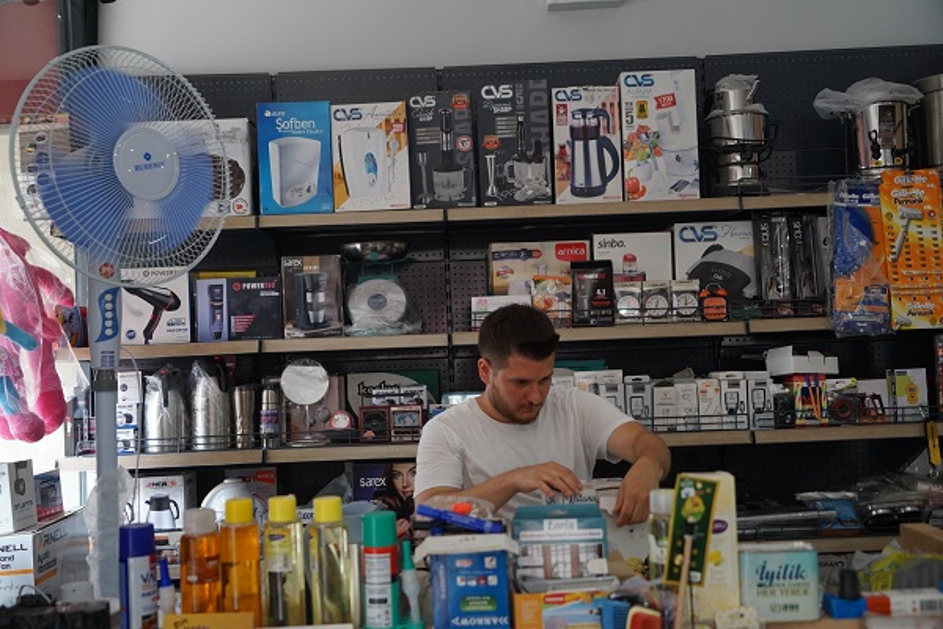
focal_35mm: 37
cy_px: 314
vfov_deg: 35.9
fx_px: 969
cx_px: 472
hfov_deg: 51.9
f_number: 4
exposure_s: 1/160
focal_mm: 37
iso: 1000
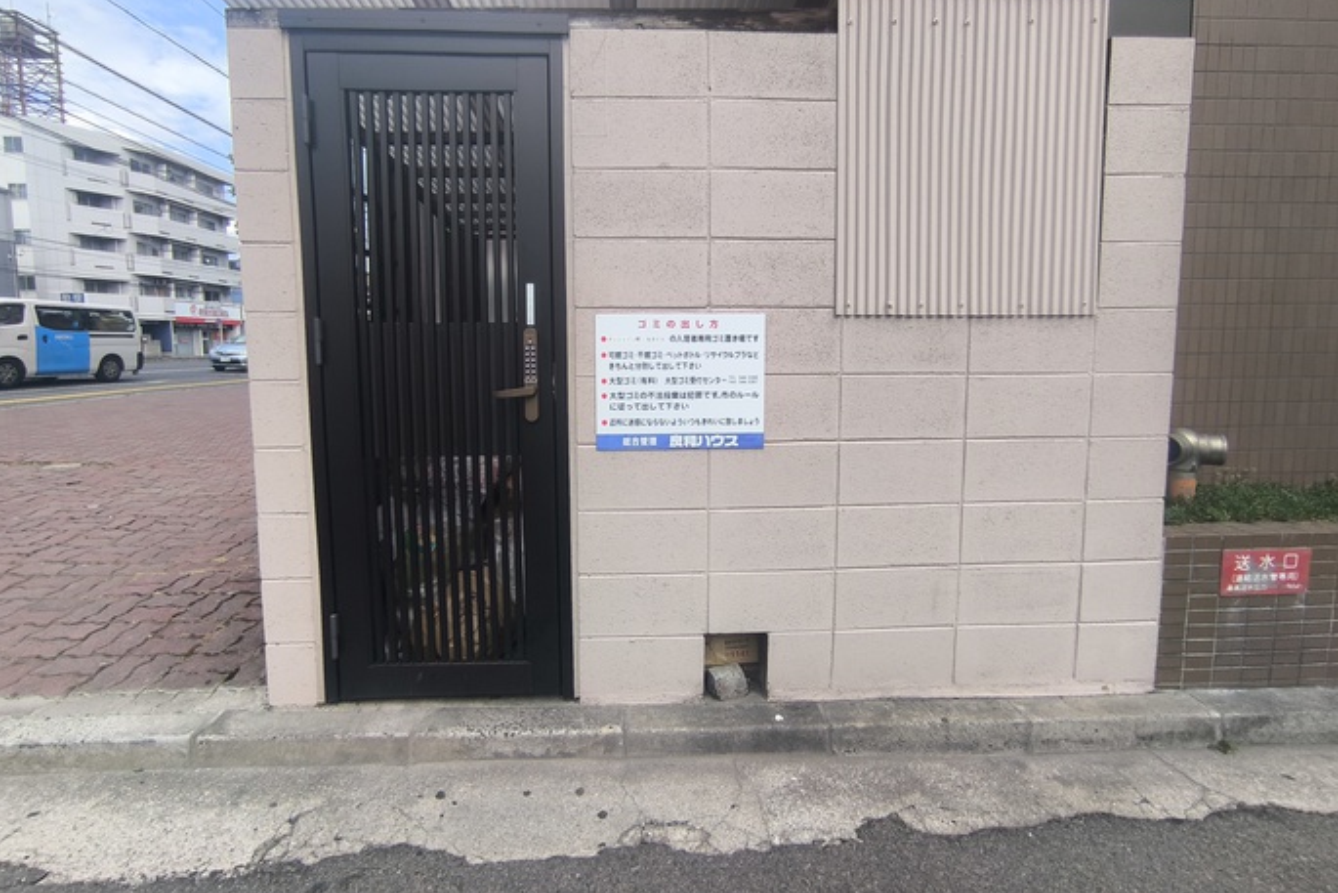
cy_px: 396
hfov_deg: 93.3
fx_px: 632
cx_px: 660
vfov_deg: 70.2
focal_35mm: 17
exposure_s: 1/851
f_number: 2.2
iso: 50
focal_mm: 1.65
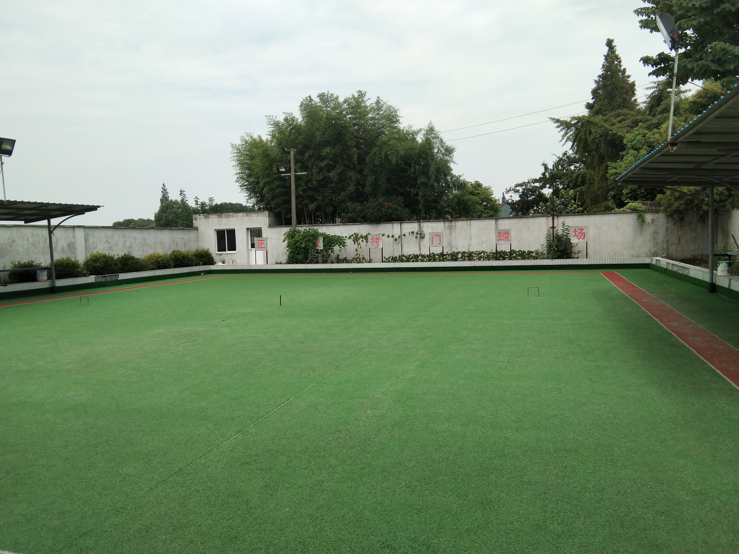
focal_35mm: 31
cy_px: 277
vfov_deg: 45.4
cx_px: 370
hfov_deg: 58.4
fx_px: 662
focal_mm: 3.69
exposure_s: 1/1004
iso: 50
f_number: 2.2
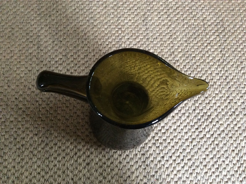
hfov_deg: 56.9
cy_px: 92
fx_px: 227
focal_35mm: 32
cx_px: 123
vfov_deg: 44.1
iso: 250
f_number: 2.4
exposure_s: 1/25
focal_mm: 3.3
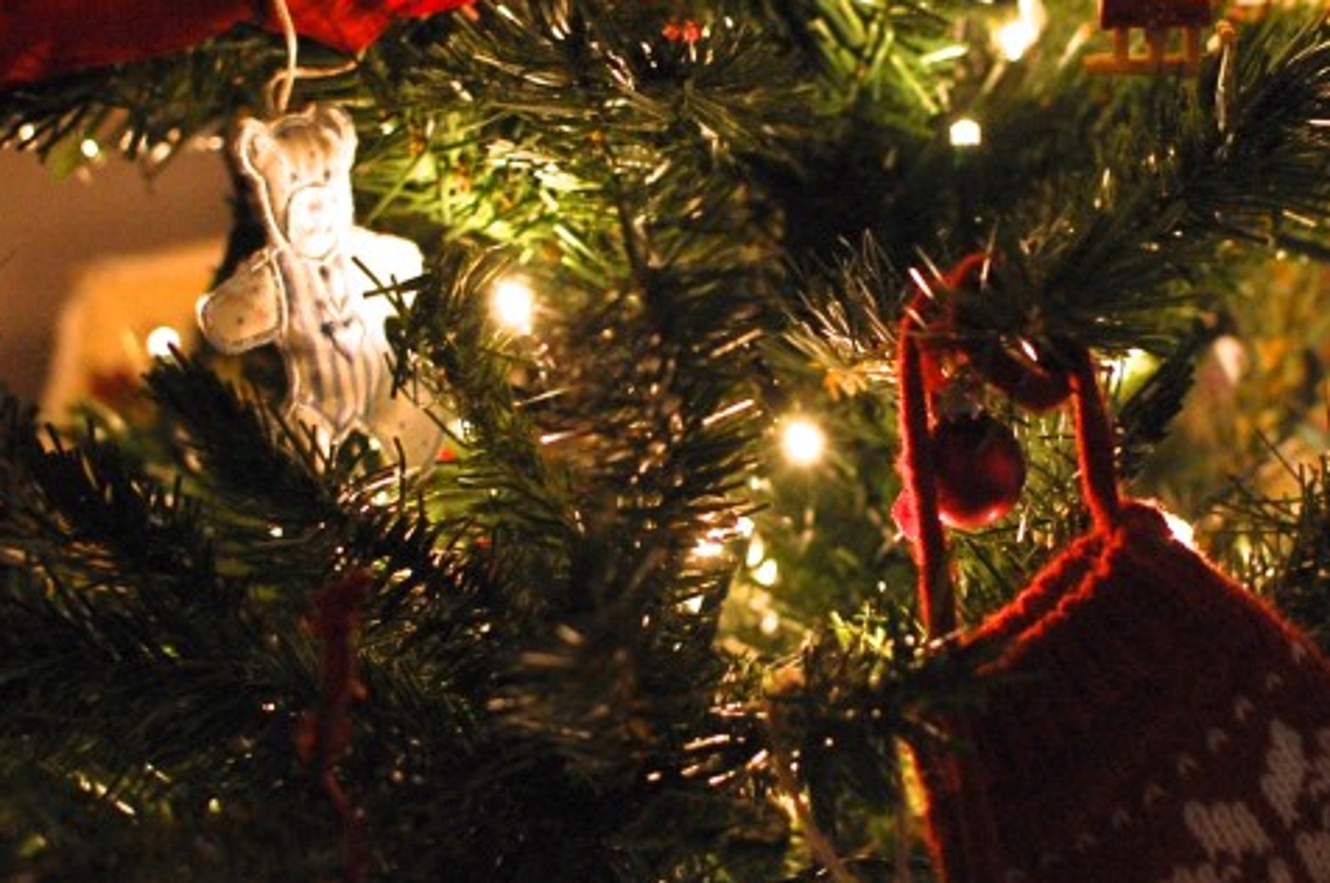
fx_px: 4395
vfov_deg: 11.5
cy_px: 307
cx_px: 852
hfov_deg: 17.2
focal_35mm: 119
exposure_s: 1/40
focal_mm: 35
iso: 800
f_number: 3.2
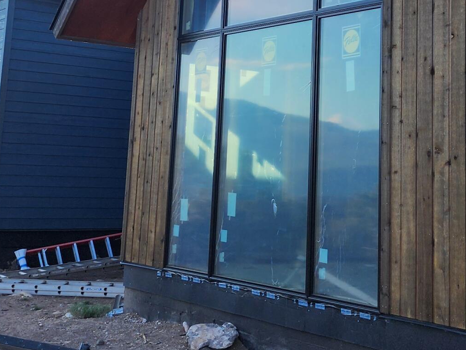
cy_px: 8
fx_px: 915
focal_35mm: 68
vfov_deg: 21.0
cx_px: 271
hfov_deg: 28.5
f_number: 1.8
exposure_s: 1/655
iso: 12
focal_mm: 6.4
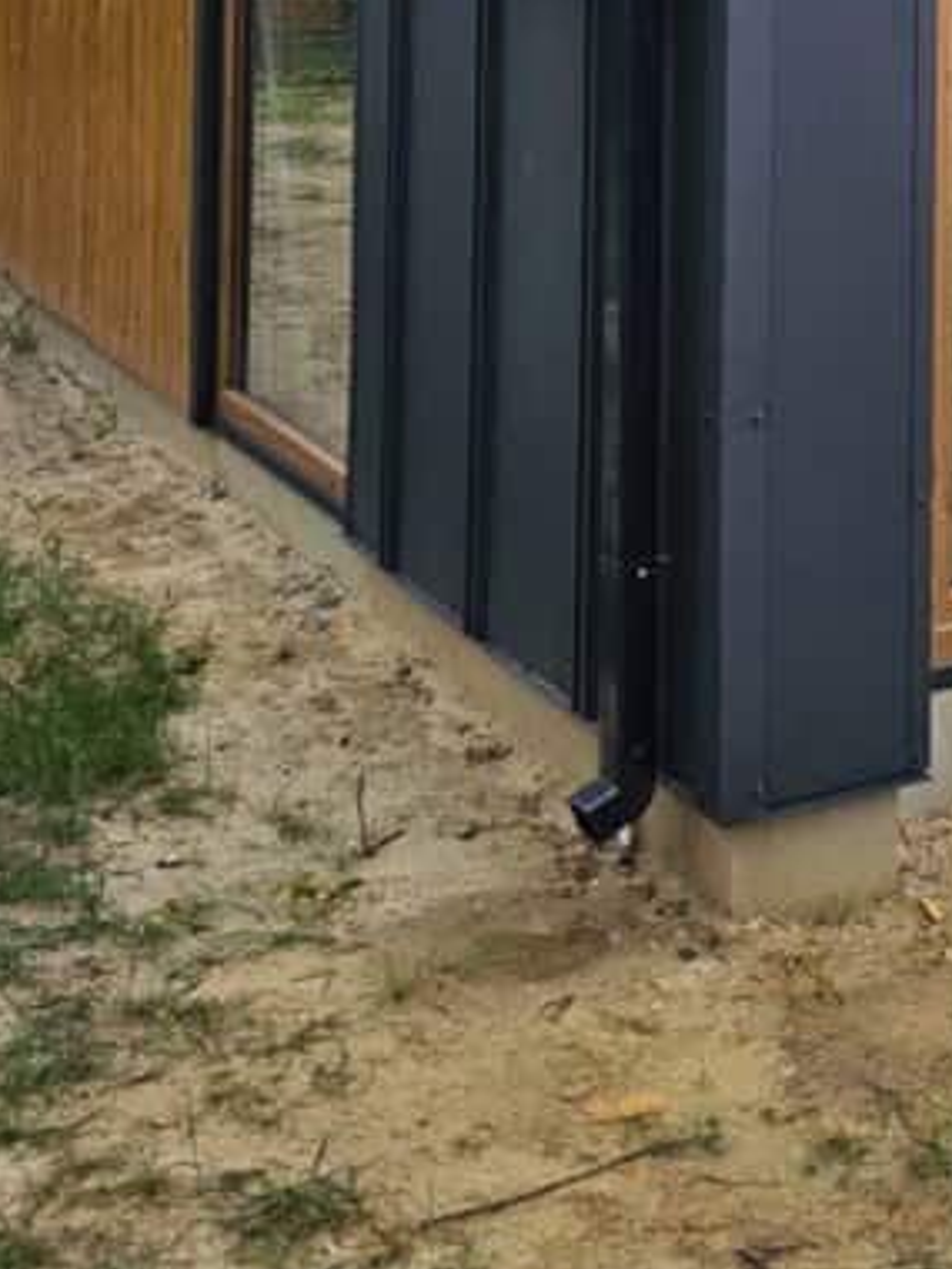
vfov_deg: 28.2
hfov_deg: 22.5
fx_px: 2273
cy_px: -144
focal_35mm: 62
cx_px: 999
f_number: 1.7
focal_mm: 6.3
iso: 10
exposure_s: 1/103
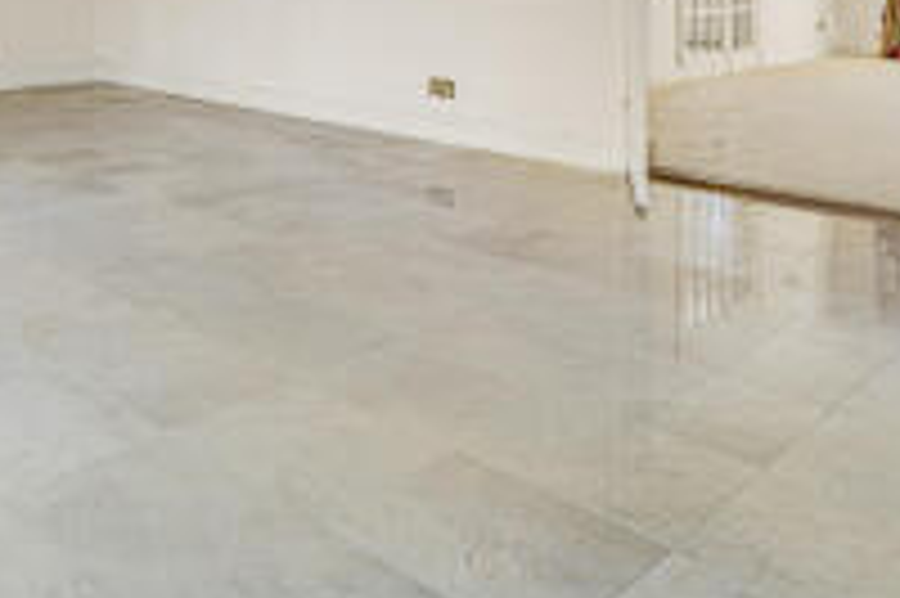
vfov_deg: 30.9
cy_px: -74
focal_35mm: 38
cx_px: 122
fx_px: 949
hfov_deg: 46.7
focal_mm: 16
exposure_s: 1/2.5
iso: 400
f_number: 9
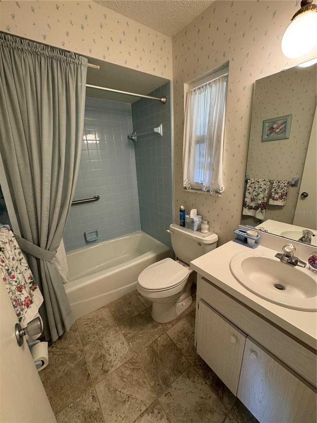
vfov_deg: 102.1
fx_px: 171
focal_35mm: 14
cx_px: 158
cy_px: 212
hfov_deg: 85.7
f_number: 2.2
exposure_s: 1/60
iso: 250
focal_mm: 2.22
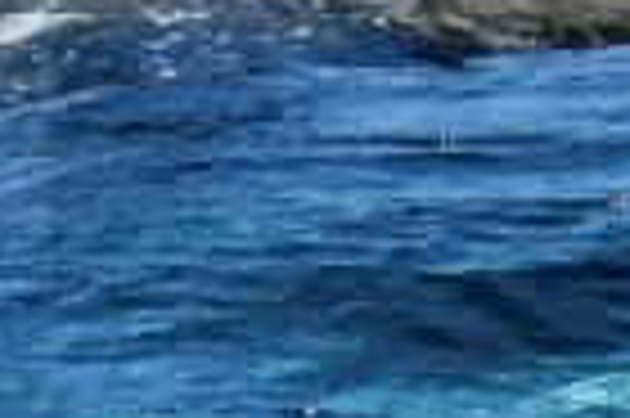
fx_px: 40447
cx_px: 1544
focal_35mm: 2314
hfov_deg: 0.9
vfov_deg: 0.6
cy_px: -623
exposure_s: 1/2000
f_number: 7.1
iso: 400
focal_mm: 270
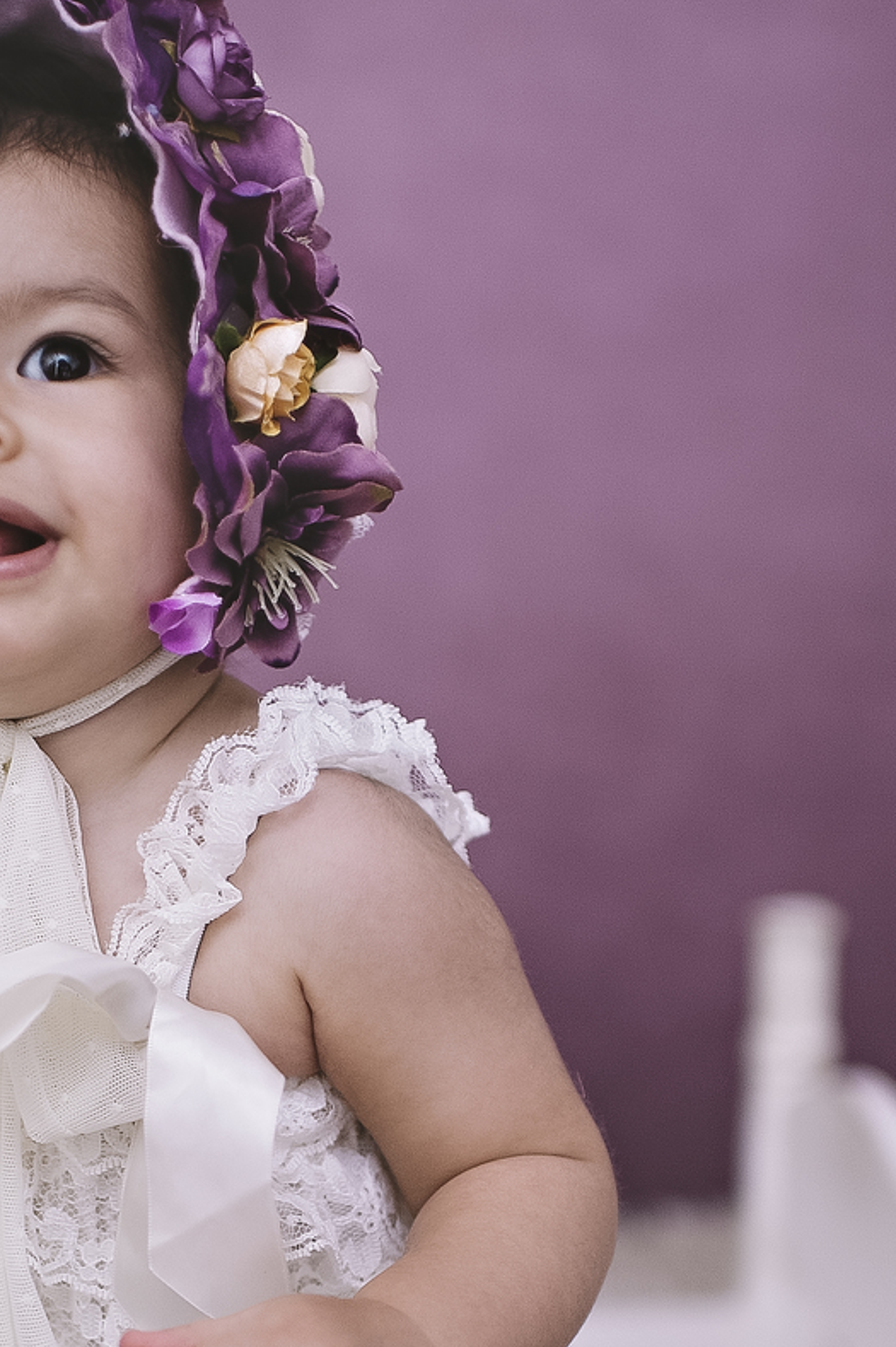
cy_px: 1051
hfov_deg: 16.9
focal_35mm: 80
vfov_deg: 25.0
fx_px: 2990
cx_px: 166
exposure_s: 1/200
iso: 320
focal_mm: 35
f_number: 1.8
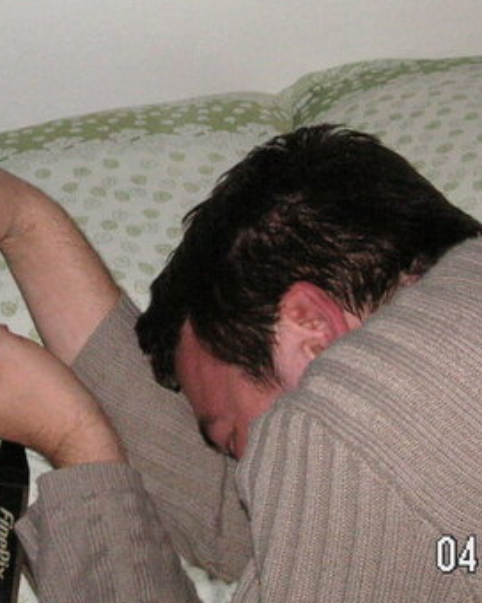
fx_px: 1516
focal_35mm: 85
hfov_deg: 17.8
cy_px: 126
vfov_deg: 22.2
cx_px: 58
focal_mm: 6.1
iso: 160
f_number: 2.8
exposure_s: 1/45
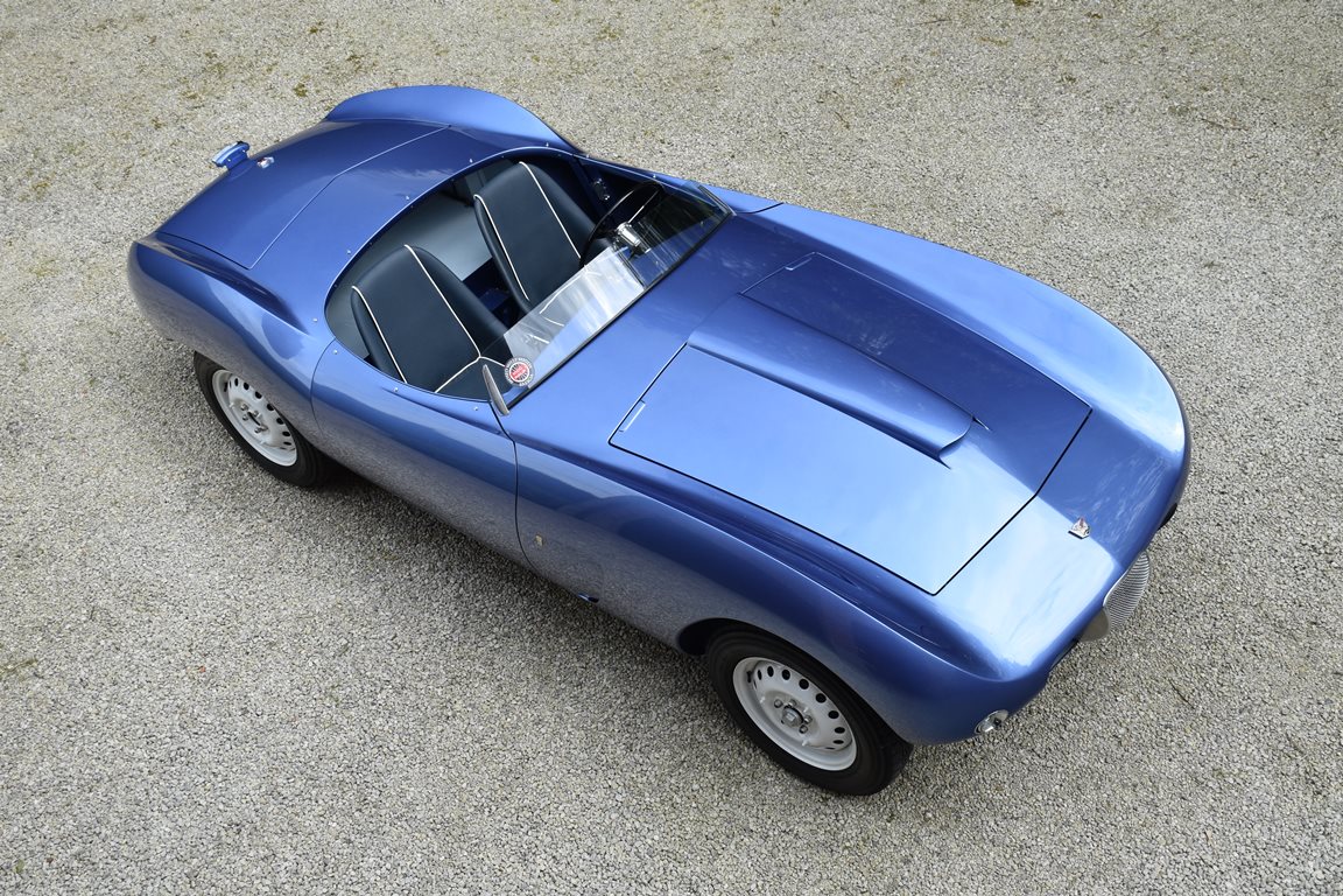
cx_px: 672
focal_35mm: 36
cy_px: 448
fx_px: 1343
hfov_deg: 53.1
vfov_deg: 36.9
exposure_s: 1/250
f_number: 7.1
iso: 200
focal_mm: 24
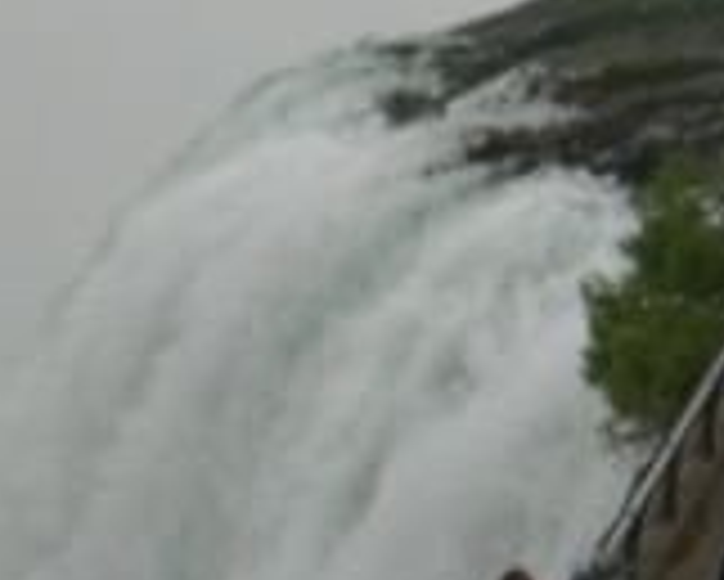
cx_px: 971
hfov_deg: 3.9
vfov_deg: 3.2
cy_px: -274
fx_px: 10484
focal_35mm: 489
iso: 100
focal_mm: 70
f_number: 6.3
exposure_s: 1/160
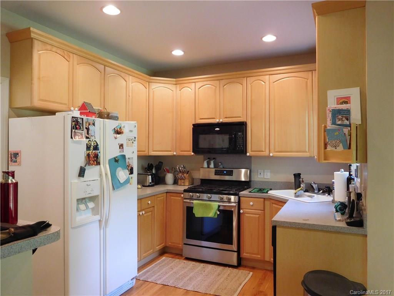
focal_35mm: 25
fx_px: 285
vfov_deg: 54.9
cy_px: 148
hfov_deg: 69.4
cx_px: 197
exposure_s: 1/25
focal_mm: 4.5
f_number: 3.4
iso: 400
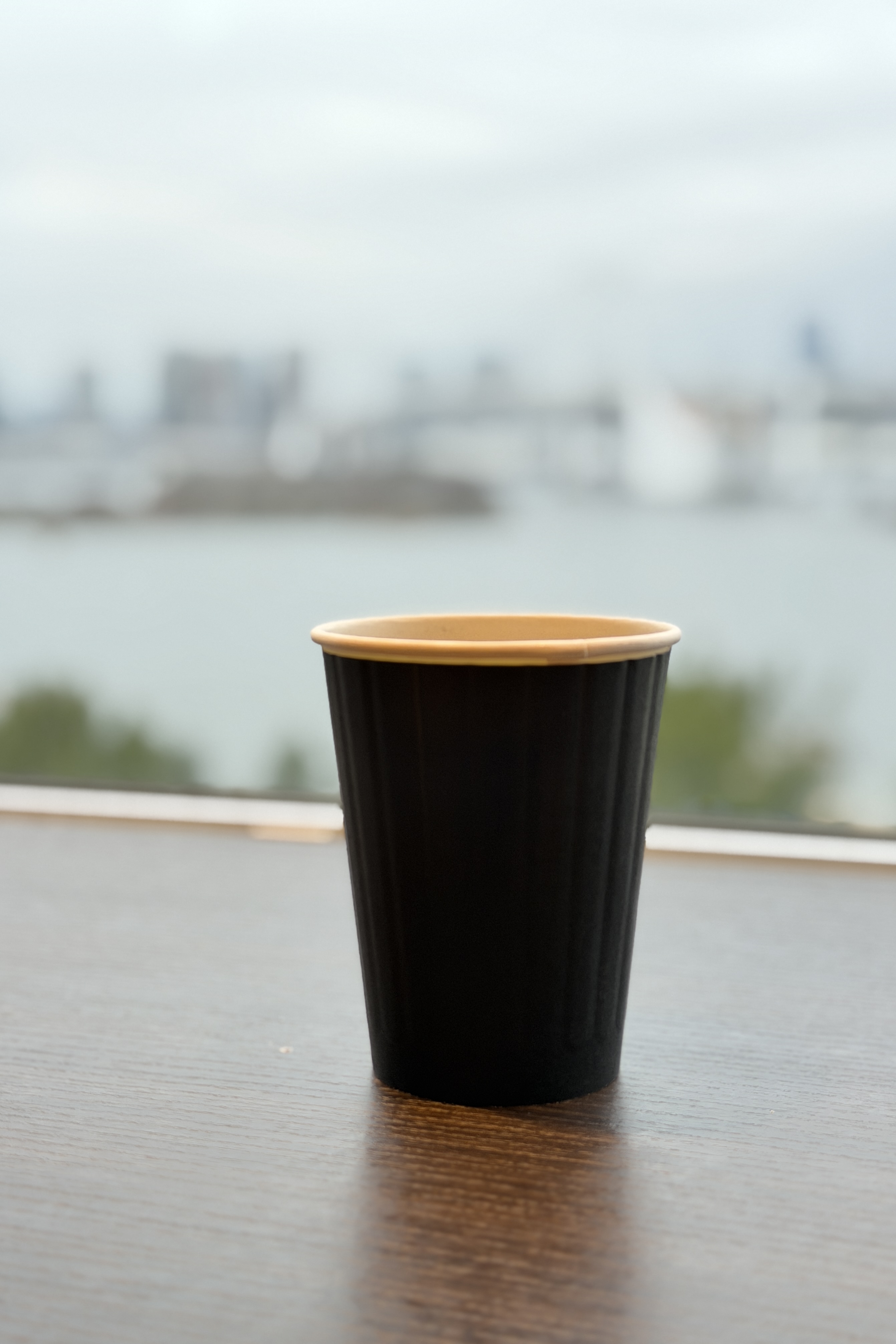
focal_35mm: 50
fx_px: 1867
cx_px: 414
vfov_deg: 39.6
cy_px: 672
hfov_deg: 27.0
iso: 200
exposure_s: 1/109
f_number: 1.78
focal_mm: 6.76
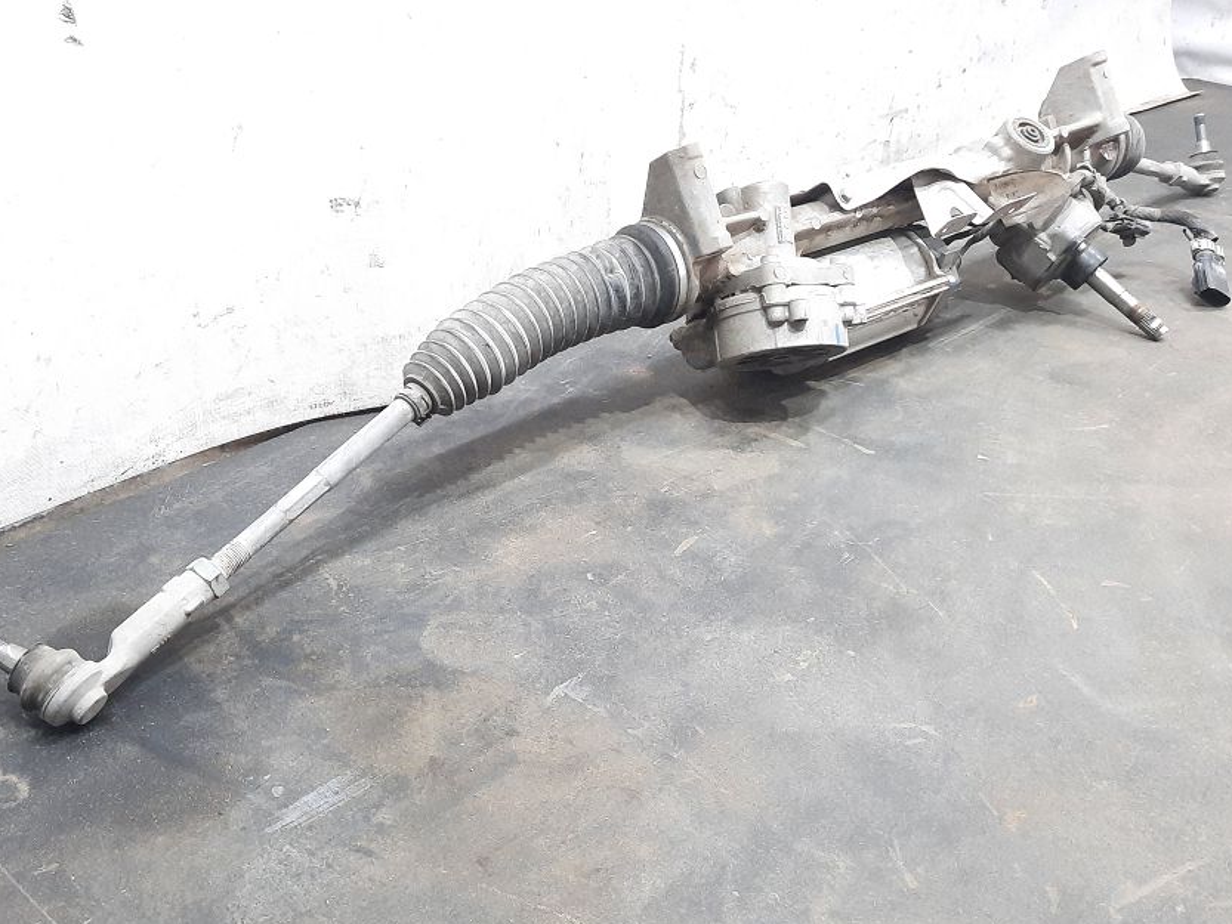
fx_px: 1281
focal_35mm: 36
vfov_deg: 39.6
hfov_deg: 51.3
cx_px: 575
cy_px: 495
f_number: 2
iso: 320
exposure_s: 1/33
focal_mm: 4.6
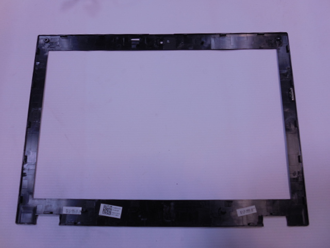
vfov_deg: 53.1
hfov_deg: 67.3
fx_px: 248
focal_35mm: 26
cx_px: 165
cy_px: 124
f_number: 3.5
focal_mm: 4.6
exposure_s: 1/30
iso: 125
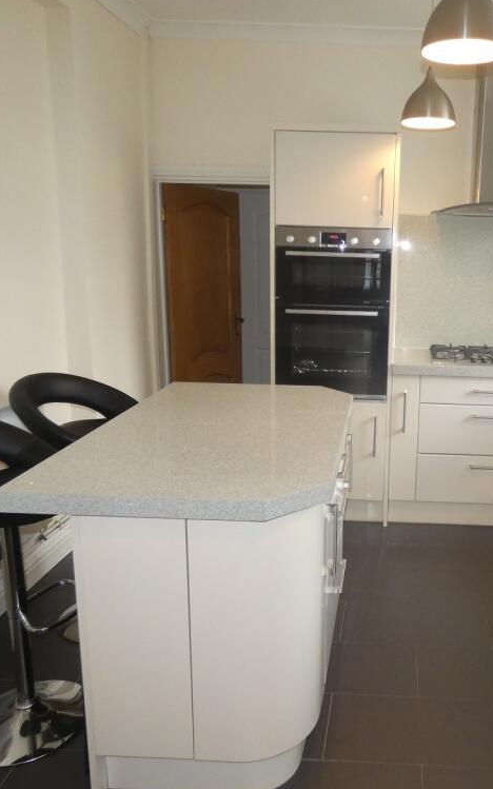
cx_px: 378
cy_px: 393
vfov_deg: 64.6
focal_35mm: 29
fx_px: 624
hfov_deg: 41.7
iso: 400
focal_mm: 3.6
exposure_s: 1/125
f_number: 2.8
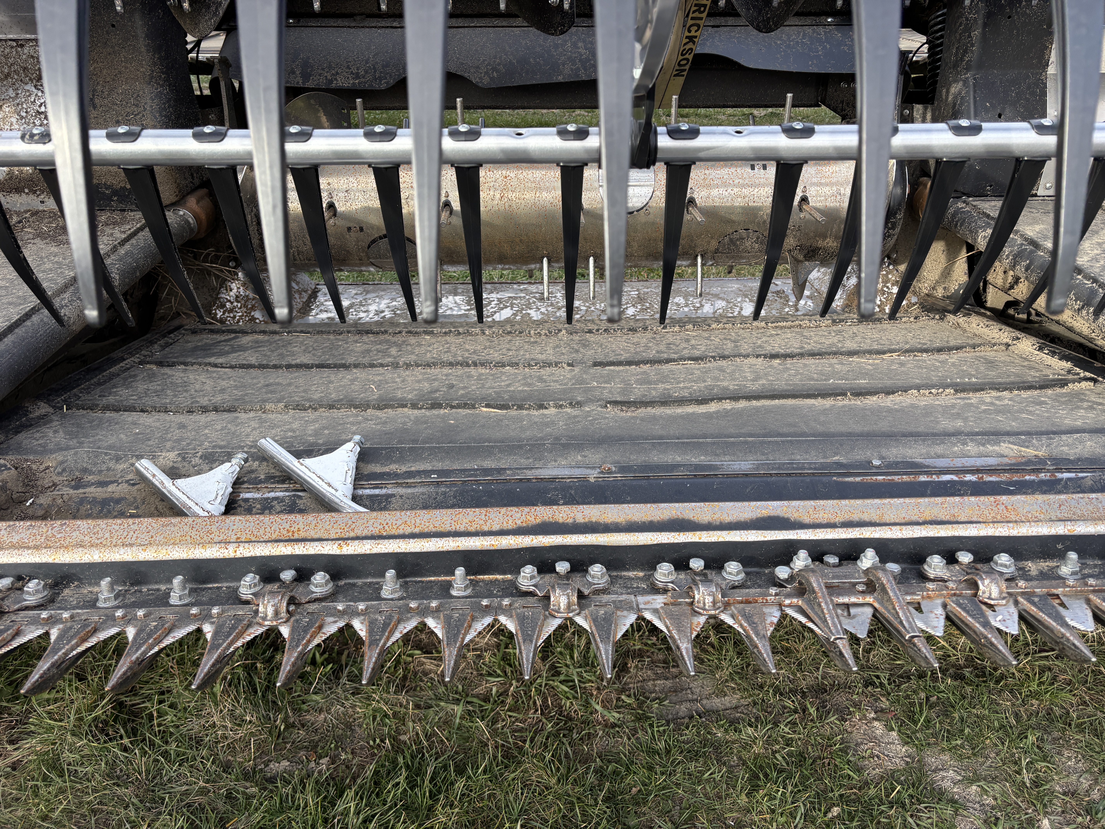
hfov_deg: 67.3
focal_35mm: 26
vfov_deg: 53.1
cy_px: 414
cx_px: 552
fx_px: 830
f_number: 1.6
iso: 50
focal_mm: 5.96
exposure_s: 1/287
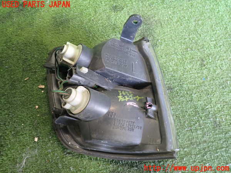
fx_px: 200
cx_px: 116
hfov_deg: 60.0
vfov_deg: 46.8
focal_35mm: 30
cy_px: 86
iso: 400
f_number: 2.3
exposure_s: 1/30
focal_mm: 5.4
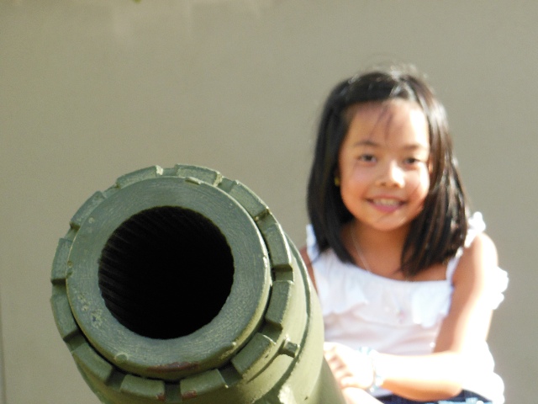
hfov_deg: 10.4
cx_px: 269
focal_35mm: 191
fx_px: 2969
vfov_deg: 7.8
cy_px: 202
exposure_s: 1/200
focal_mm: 34
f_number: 5.9
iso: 400
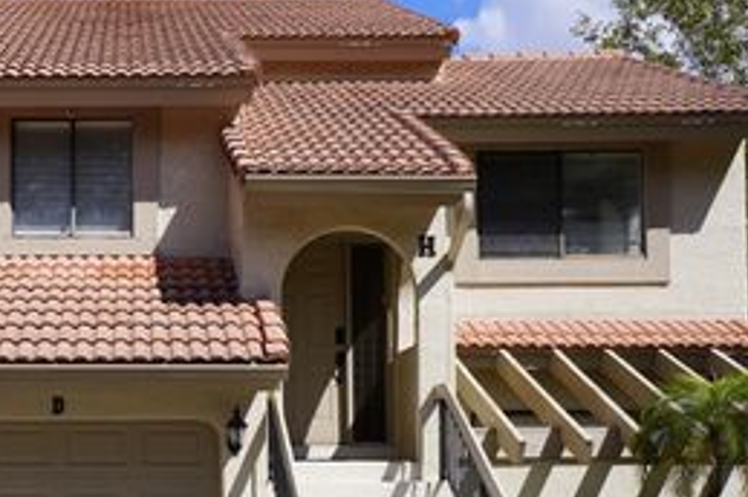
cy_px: 406
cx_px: 133
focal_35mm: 58
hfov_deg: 33.4
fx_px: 1204
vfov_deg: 23.0
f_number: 5
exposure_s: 1/800
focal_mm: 20
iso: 100
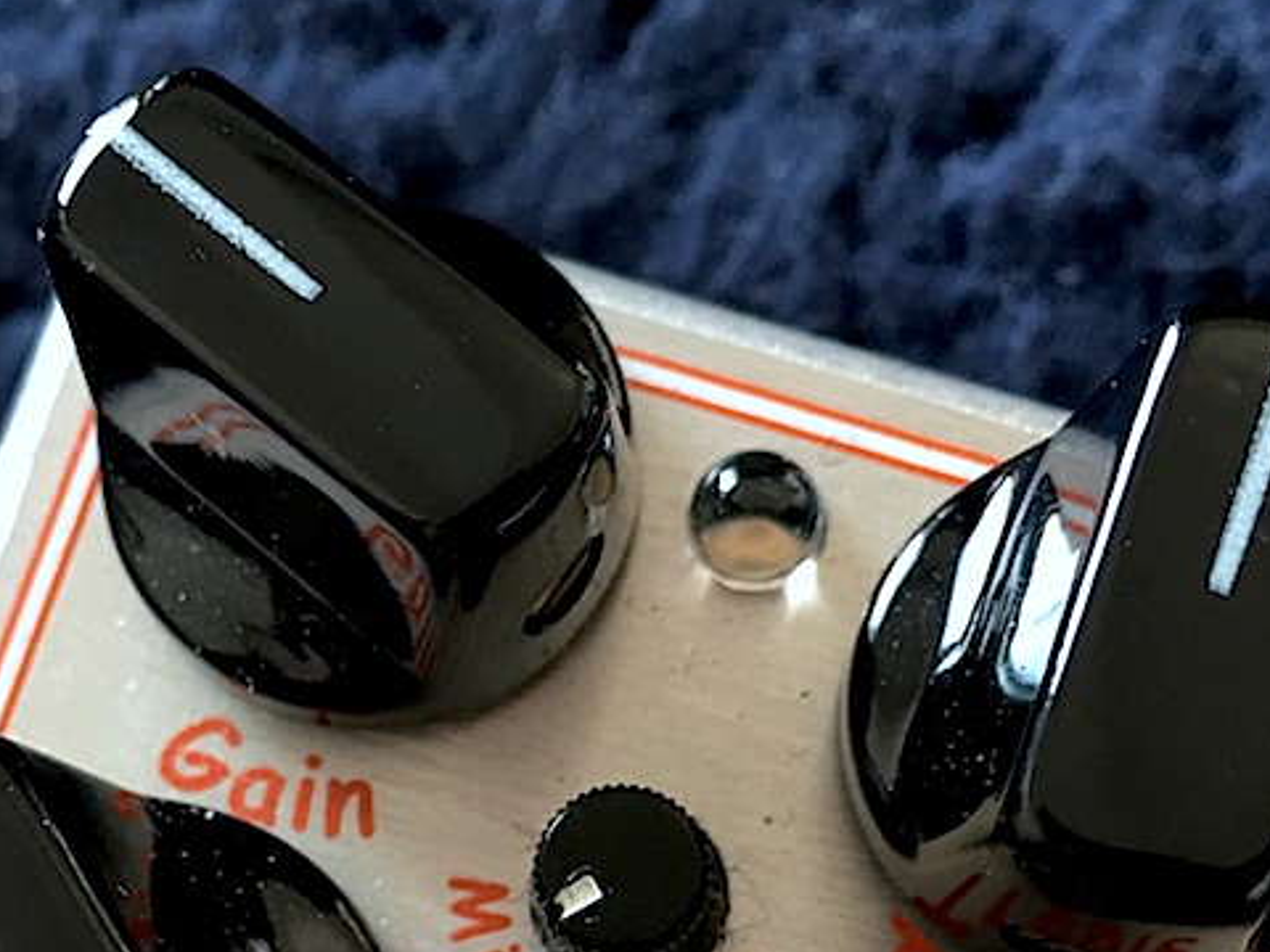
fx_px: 2128
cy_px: 939
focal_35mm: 58
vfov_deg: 24.2
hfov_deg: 33.1
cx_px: 500
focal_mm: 4.15
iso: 40
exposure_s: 1/15
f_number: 2.2
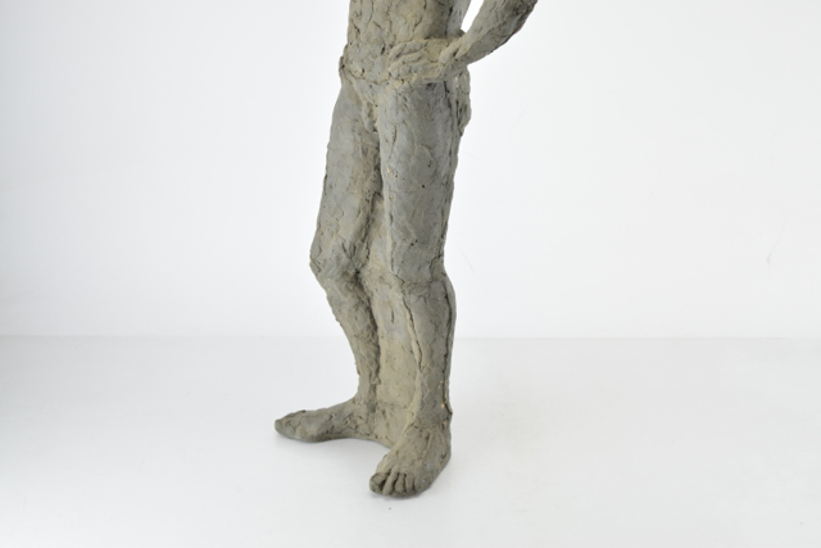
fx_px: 1574
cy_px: 274
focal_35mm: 69
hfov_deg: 29.2
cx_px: 410
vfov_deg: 19.7
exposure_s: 1/125
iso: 800
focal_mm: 46
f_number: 5.6
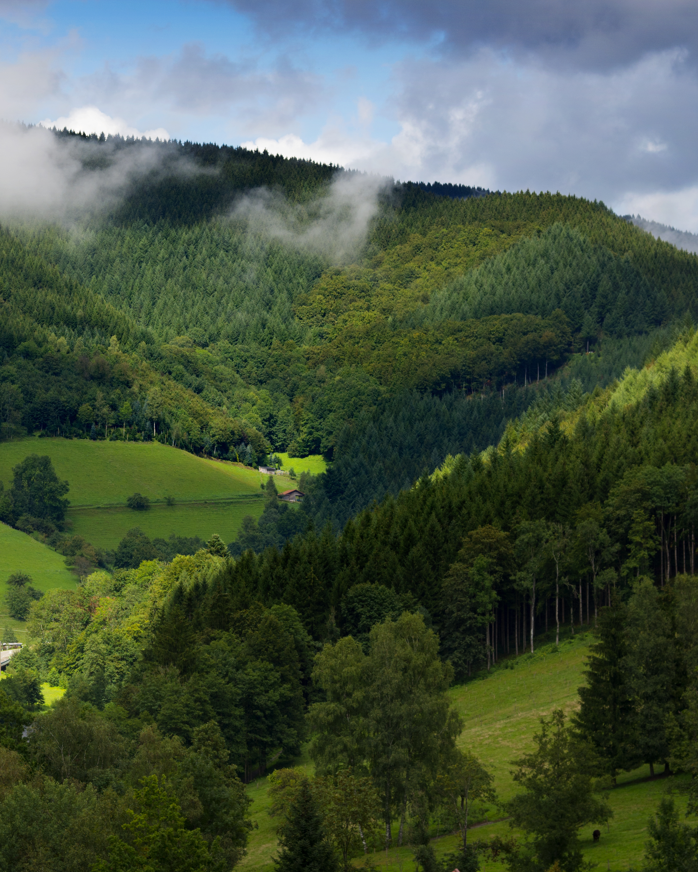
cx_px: 129
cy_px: 435
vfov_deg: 17.9
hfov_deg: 14.3
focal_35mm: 107
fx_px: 2763
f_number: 5.6
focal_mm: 50
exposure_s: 1/500
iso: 200
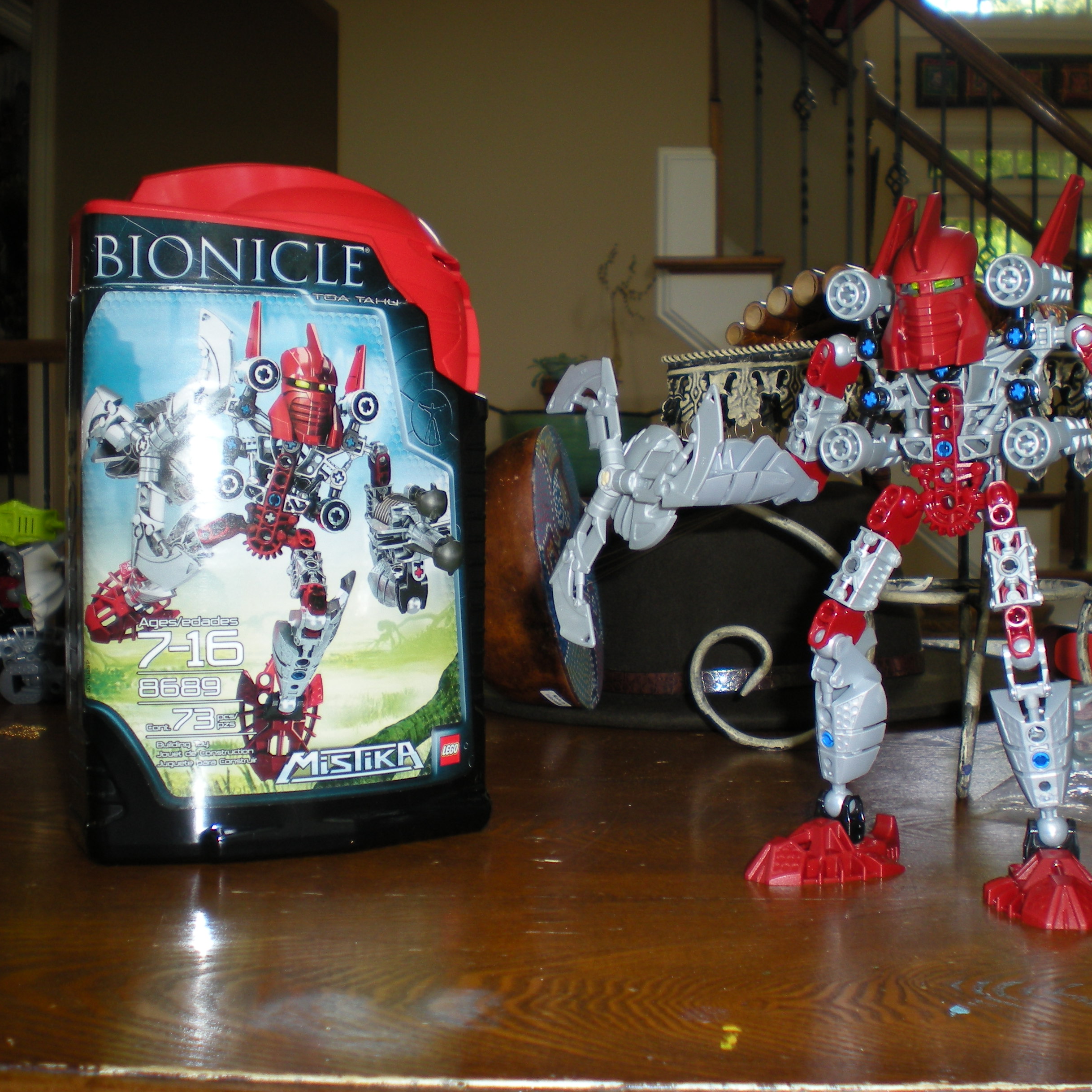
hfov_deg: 37.4
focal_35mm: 45
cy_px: 545
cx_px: 671
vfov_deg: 37.6
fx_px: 1606
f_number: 3.1
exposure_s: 1/30
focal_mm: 6.3
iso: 64
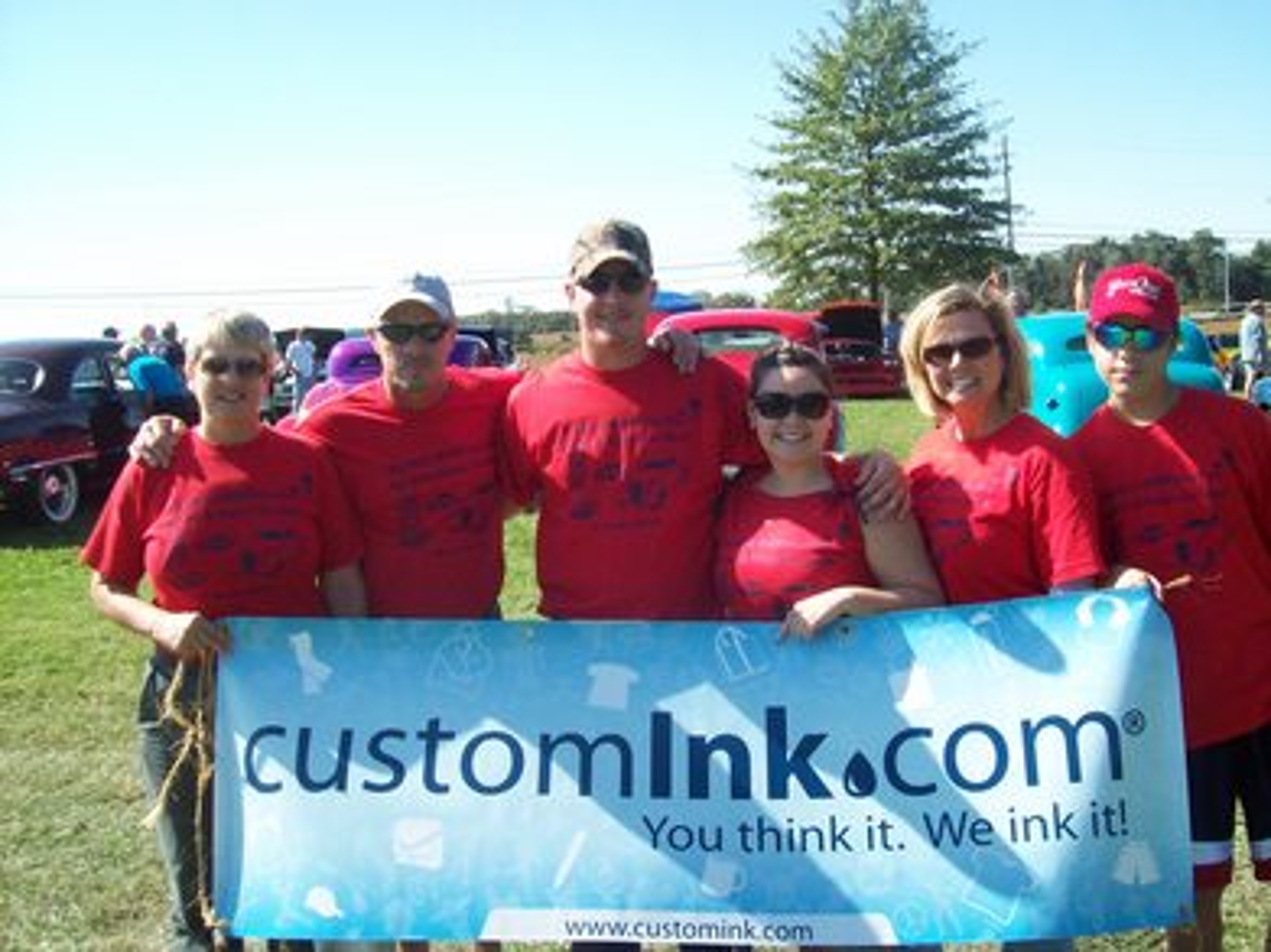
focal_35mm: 36
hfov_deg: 51.4
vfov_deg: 39.6
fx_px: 1321
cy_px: 476
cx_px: 636
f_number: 4.8
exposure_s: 1/266
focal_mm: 6
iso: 80
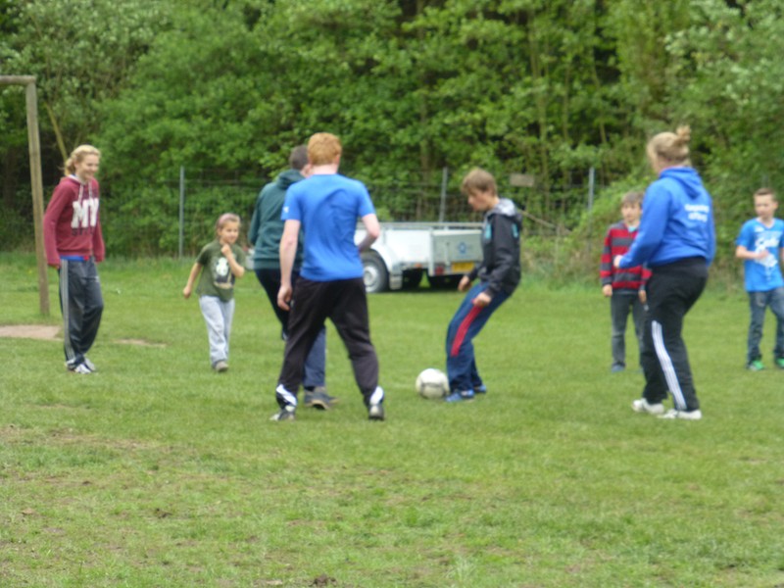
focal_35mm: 137
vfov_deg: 10.8
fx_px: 3103
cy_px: 294
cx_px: 392
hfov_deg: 14.4
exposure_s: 1/60
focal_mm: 24.4
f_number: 5.4
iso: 200
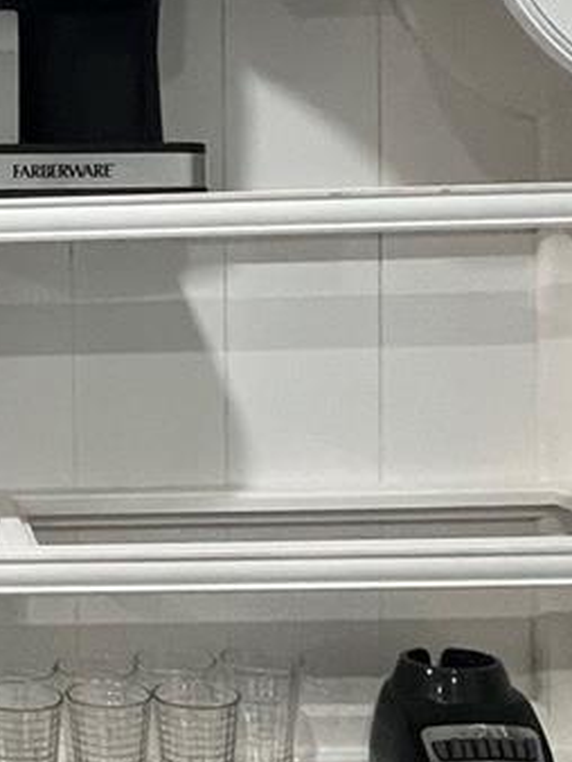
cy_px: 343
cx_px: -162
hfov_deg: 22.4
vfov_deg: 32.7
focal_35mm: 59
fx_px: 1298
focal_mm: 1.57
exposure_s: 1/60
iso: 250
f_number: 1.8
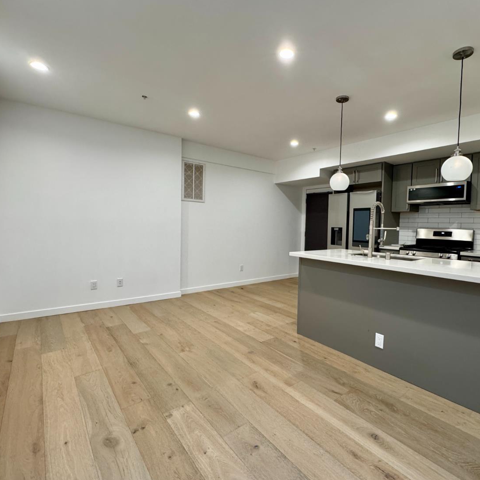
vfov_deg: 84.0
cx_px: 269
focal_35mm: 17
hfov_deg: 83.6
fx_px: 267
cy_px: 238
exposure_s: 1/60
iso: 250
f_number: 2.2
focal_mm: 2.22
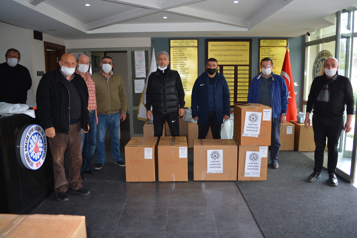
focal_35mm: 27
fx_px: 268
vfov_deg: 47.9
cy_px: 119
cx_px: 178
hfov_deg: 67.4
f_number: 3.5
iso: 400
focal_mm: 18
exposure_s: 1/80
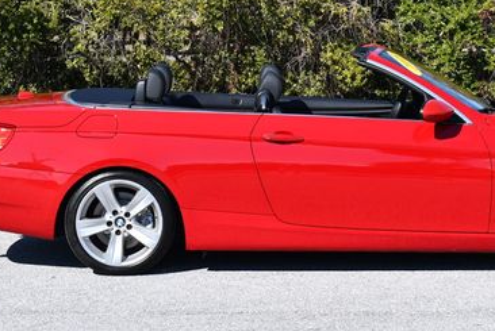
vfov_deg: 10.9
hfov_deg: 16.2
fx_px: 1735
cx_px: 326
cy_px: 47
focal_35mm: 126
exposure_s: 1/250
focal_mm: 36
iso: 100
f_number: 8
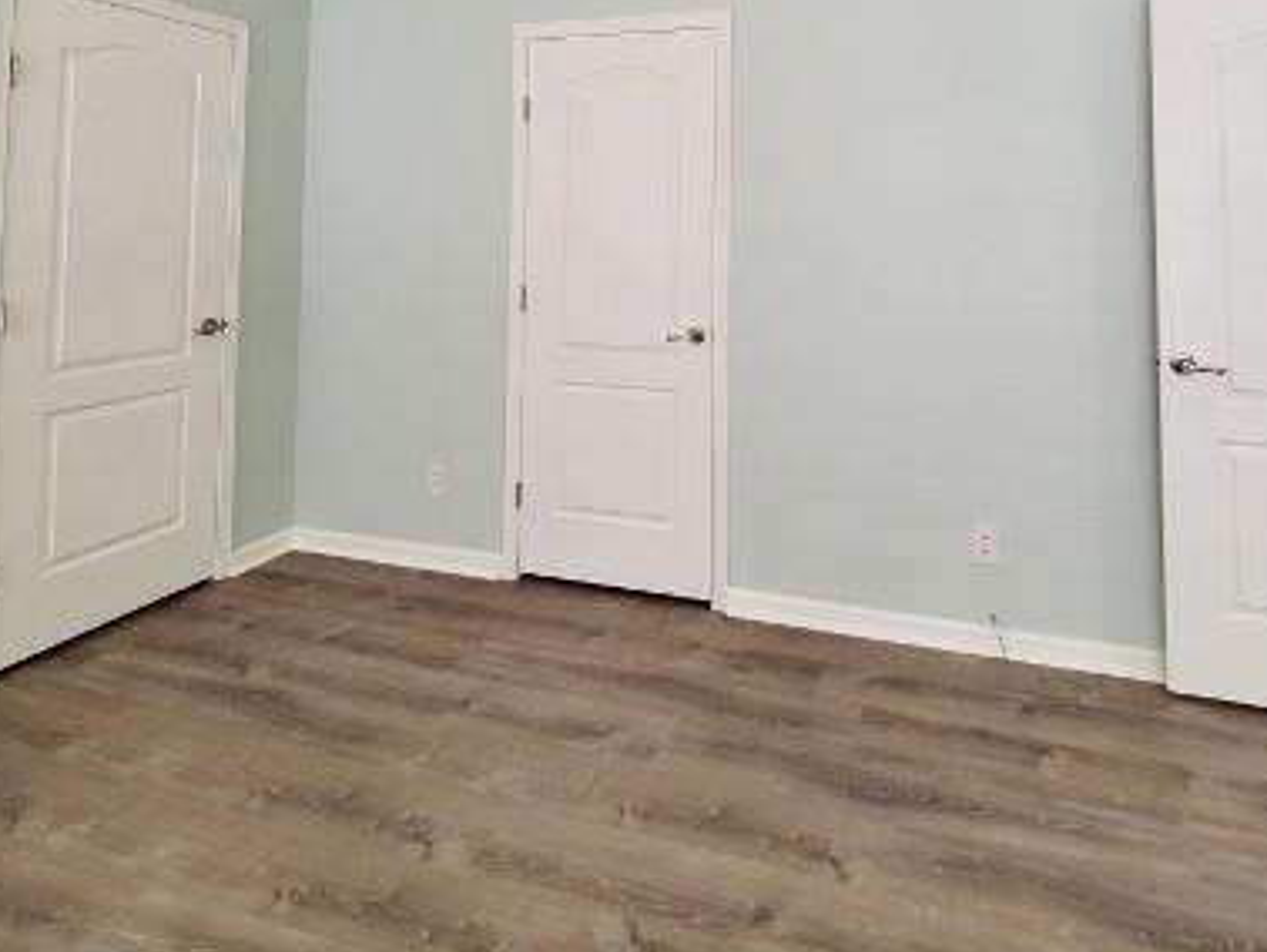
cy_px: 181
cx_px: 727
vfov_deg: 56.4
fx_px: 806
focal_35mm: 22
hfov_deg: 75.9
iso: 80
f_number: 2.2
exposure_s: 1/60
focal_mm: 1.8
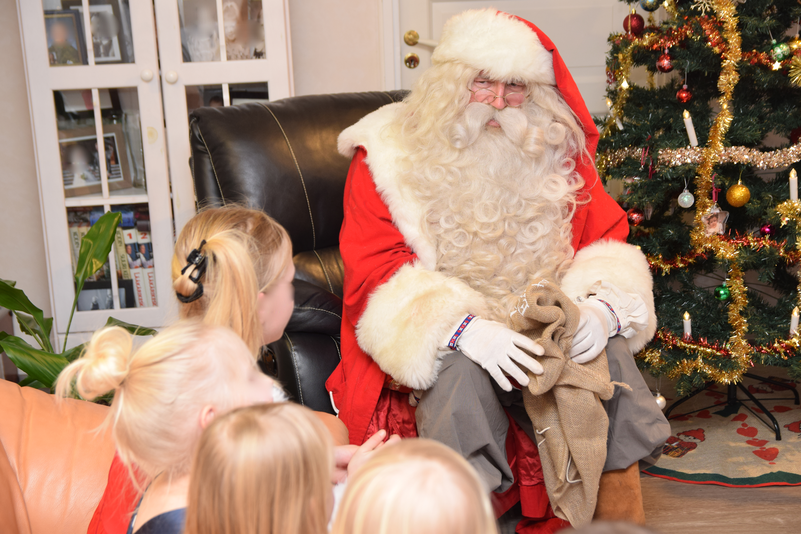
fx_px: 1335
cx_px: 400
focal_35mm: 60
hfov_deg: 33.4
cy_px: 267
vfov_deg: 22.6
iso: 400
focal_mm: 40
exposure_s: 1/60
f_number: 4
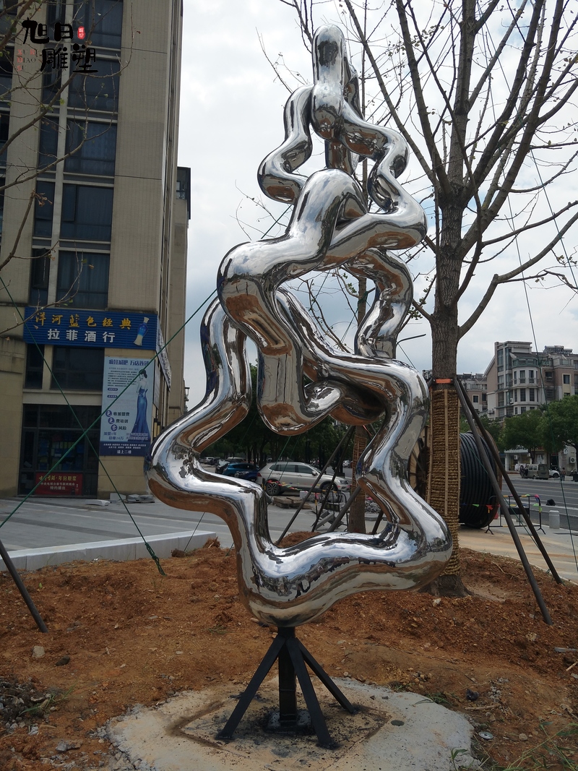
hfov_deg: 61.1
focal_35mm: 22
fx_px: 490
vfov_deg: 76.4
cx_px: 289
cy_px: 386
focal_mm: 3.79
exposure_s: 1/1777
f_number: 2
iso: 50
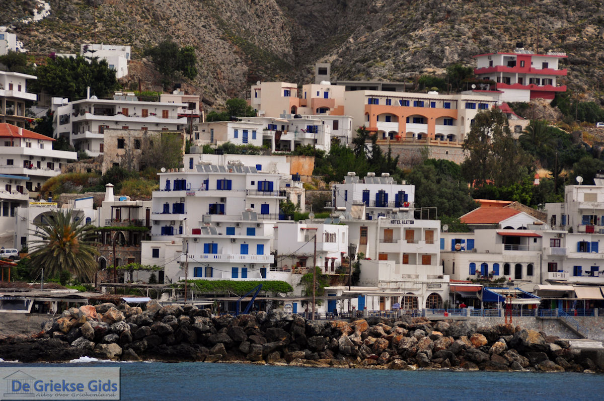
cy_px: 200
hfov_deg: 13.1
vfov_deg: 8.7
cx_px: 302
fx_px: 2639
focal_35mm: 158
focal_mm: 105
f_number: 6
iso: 200
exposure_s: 1/1250
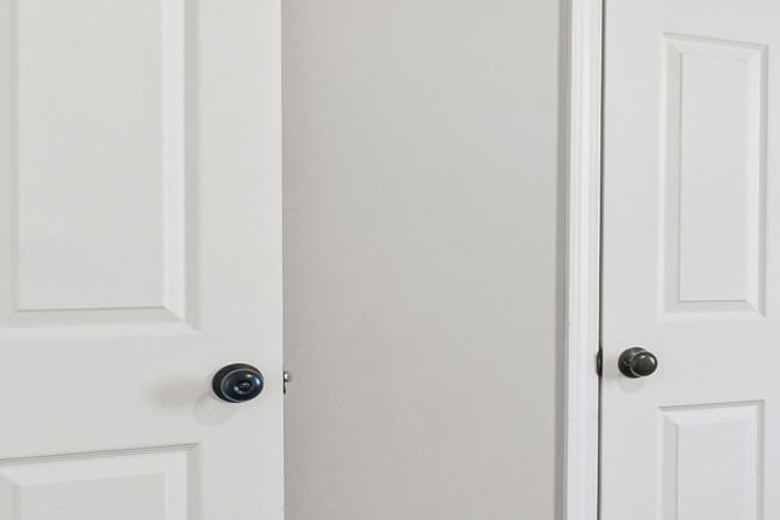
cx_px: 1380
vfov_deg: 23.4
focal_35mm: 58
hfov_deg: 22.2
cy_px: 264
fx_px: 1256
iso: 250
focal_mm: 10
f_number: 9
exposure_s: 2
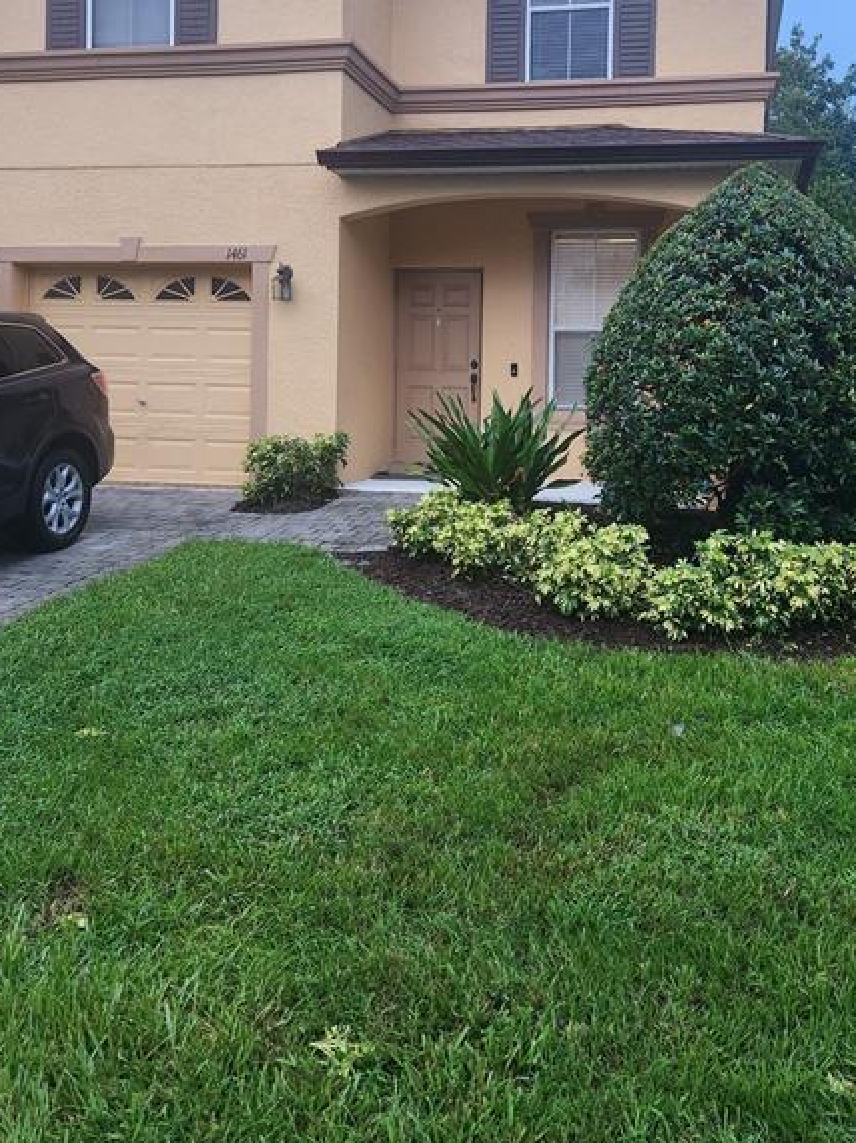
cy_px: 385
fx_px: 1023
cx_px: 549
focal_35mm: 31
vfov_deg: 57.2
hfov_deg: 44.9
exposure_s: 1/120
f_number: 1.8
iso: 400
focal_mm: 5.4
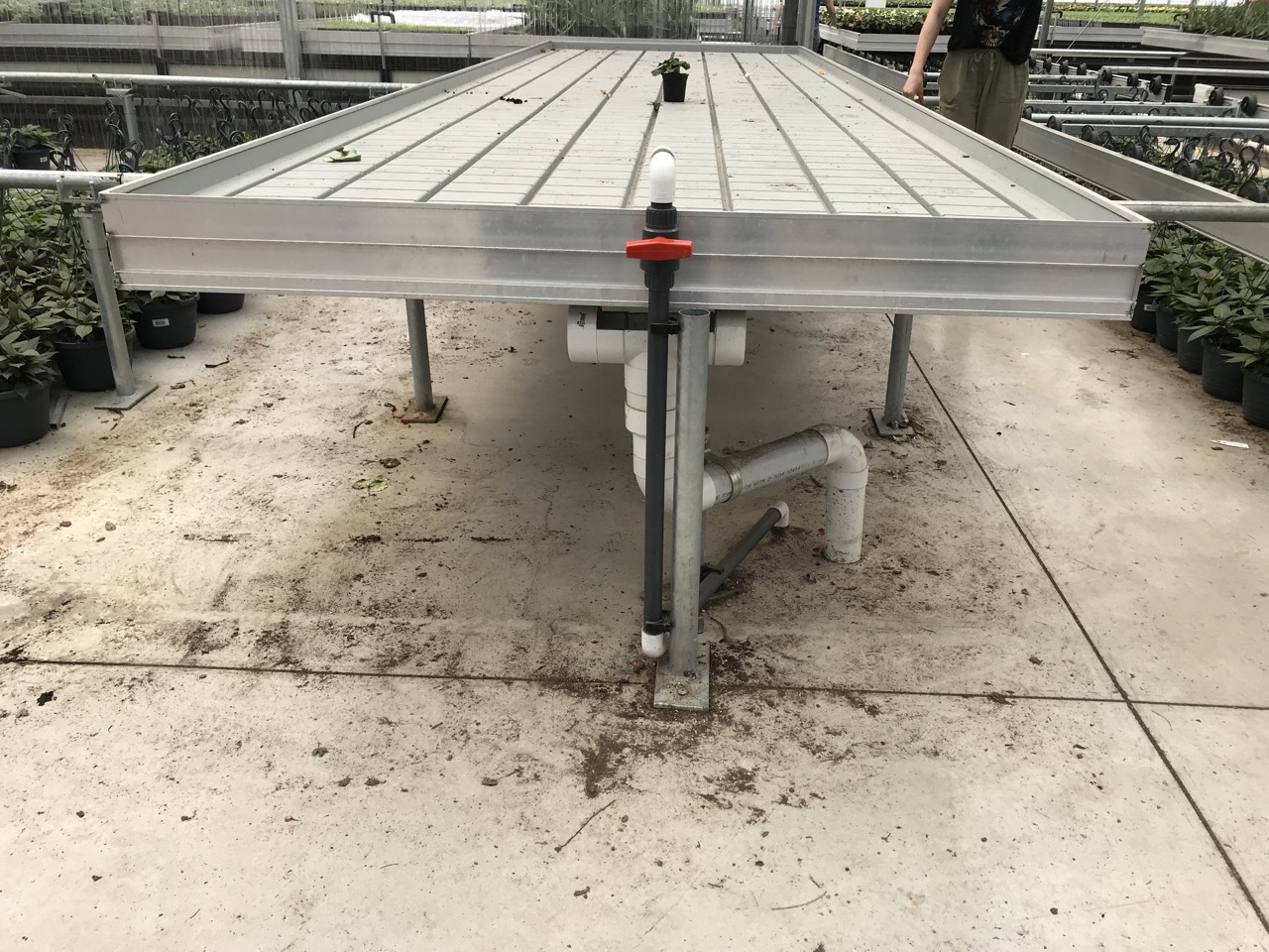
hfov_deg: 63.4
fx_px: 1026
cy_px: 476
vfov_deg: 49.7
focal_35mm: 28
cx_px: 634
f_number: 1.8
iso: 20
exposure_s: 1/626
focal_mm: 3.99
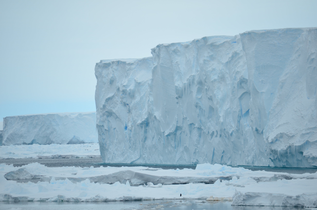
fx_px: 2636
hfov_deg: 6.9
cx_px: 158
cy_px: 105
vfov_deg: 4.6
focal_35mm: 300
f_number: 8
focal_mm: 200
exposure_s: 1/1000
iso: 200
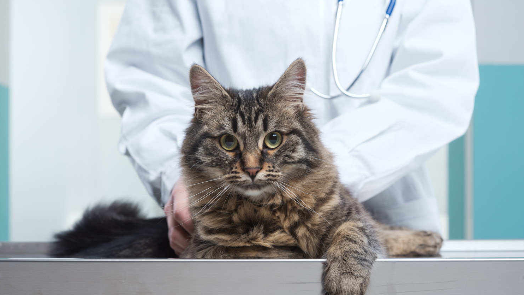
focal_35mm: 90
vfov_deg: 13.4
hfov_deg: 23.7
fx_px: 1251
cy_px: 147
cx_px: 263
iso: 100
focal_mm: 85
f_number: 9
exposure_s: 1/160
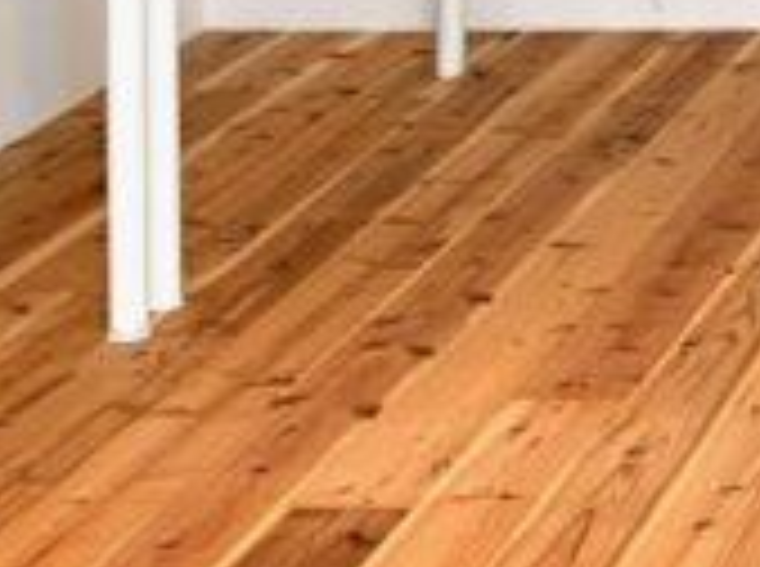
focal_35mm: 158
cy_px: -644
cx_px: 1498
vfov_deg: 8.7
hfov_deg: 11.4
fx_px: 3462
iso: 50
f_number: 1.8
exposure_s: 1/100
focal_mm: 4.25
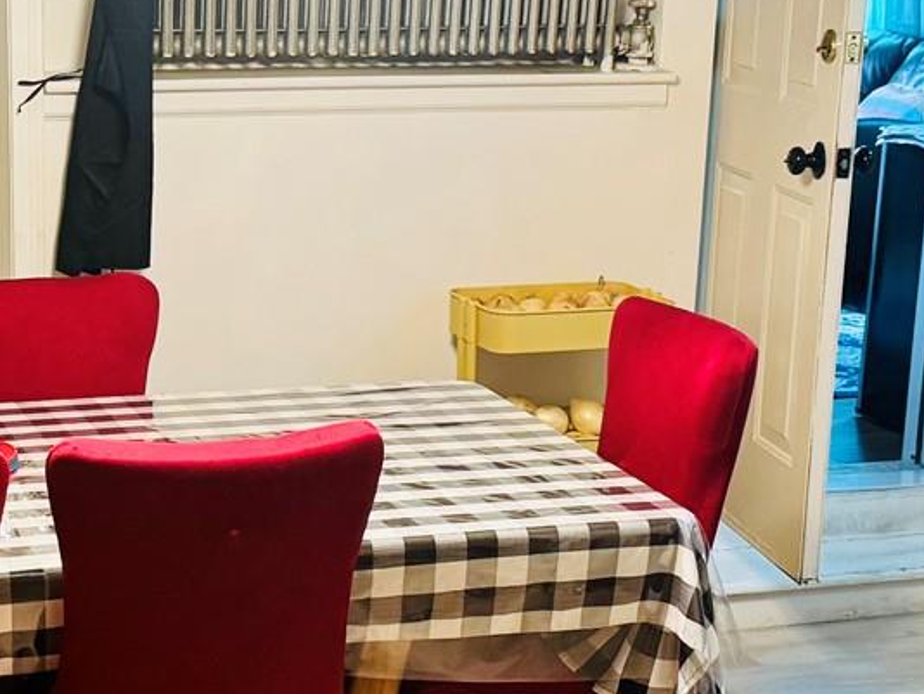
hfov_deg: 21.2
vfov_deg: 16.0
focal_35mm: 92
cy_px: 528
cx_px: 277
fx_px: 2457
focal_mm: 6.76
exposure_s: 1/60
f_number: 1.78
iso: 250
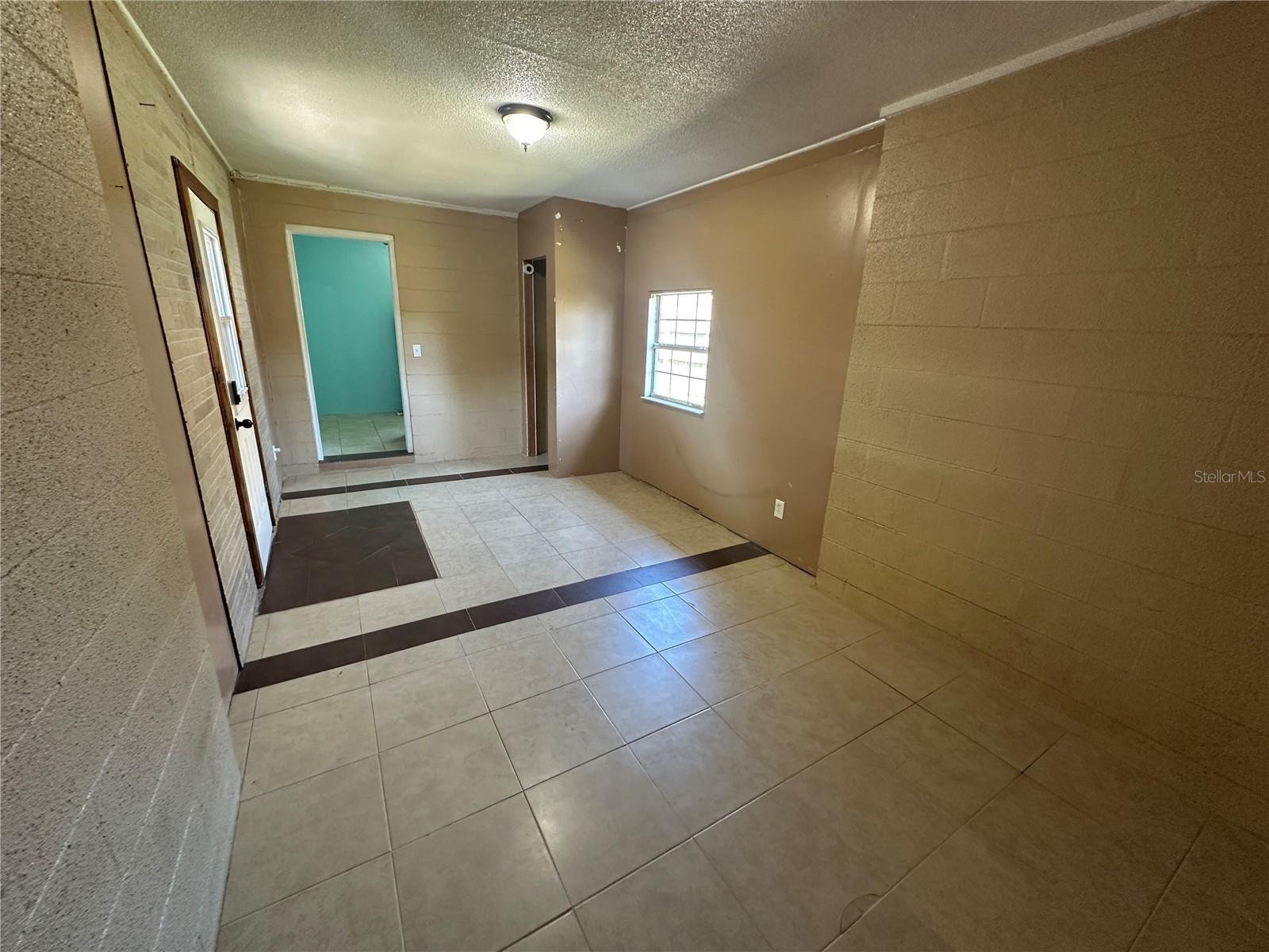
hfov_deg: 102.1
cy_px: 476
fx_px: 513
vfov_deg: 85.7
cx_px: 634
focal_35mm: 14
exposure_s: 1/60
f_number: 2.2
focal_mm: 2.22
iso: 250
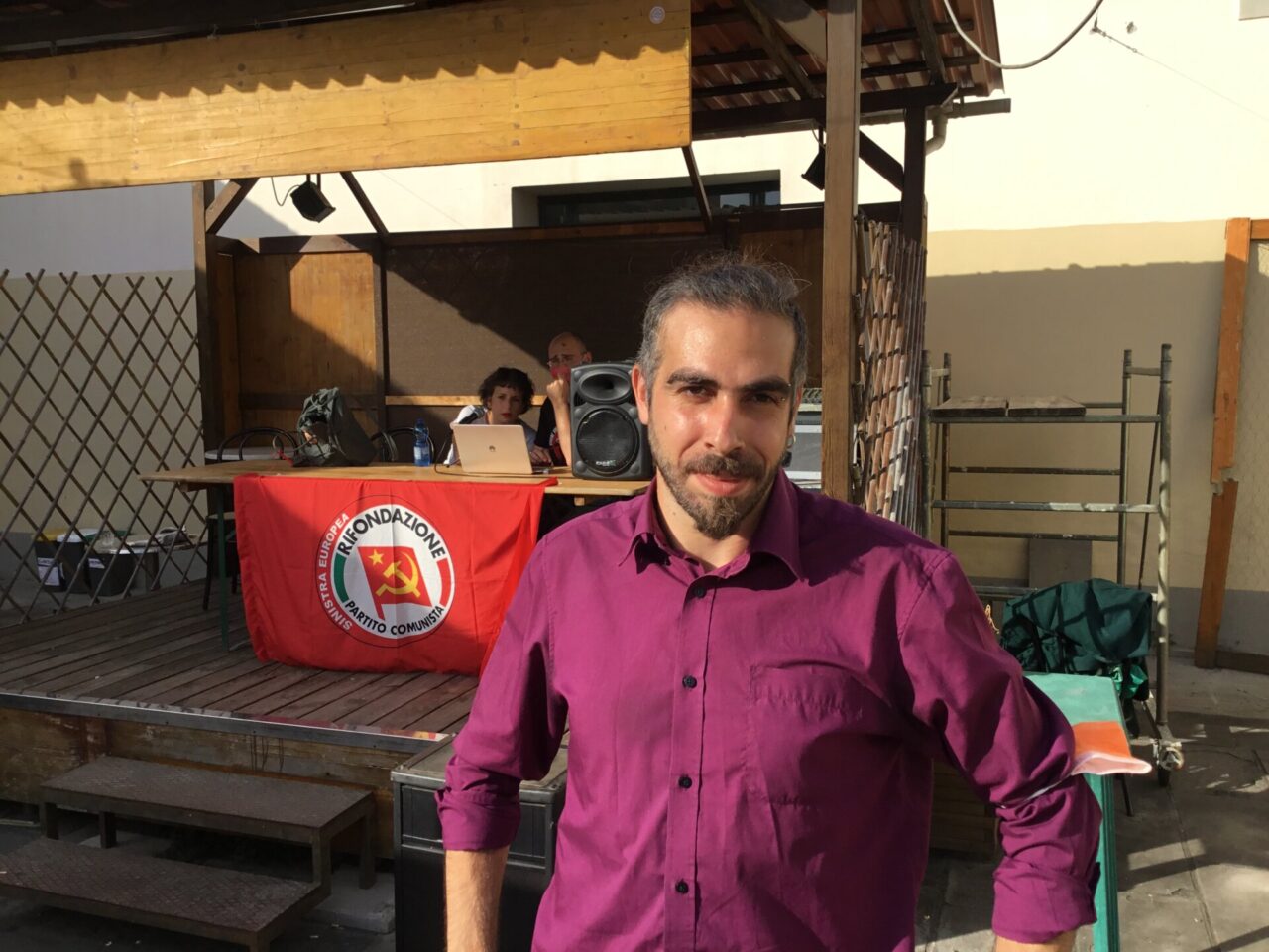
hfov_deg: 58.4
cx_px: 634
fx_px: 1136
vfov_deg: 45.4
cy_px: 476
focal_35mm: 31
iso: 25
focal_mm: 3.3
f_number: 2.4
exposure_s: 1/799
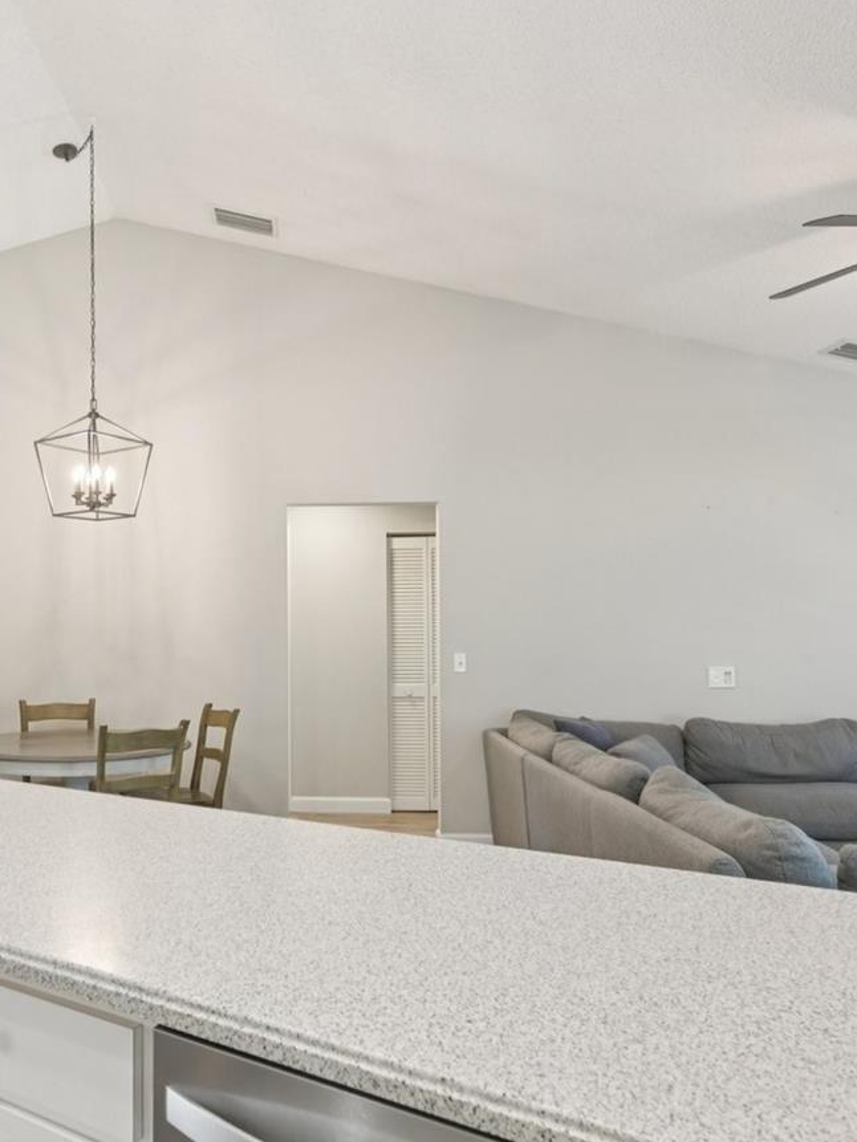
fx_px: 825
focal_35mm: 25
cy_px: 618
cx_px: 244
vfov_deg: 69.3
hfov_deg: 53.1
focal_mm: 14
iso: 400
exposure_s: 1/15
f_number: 8
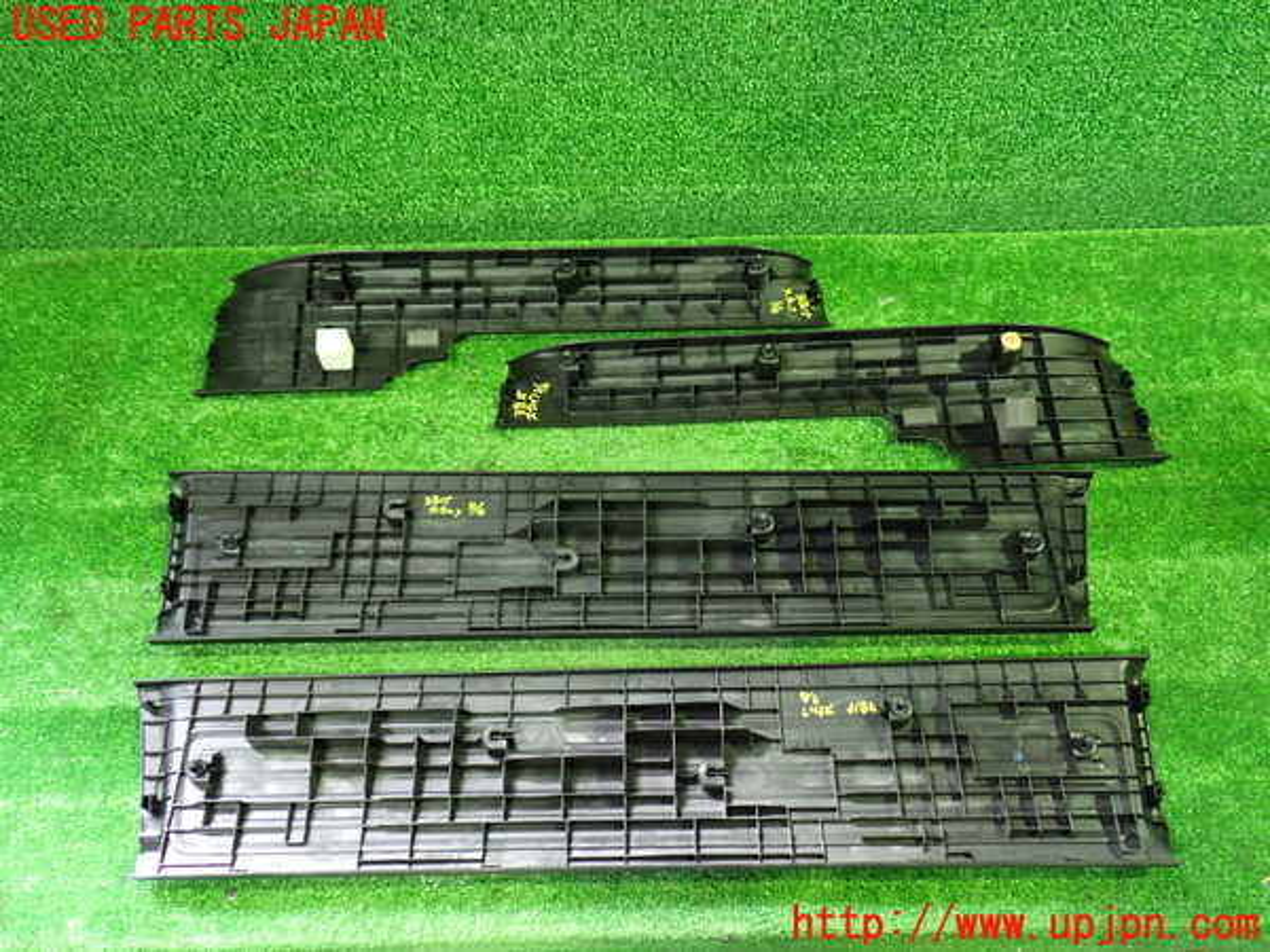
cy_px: 476
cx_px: 635
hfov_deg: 60.0
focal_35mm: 30
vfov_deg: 46.8
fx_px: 1101
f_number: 2.3
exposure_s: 1/30
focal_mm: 5.4
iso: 800
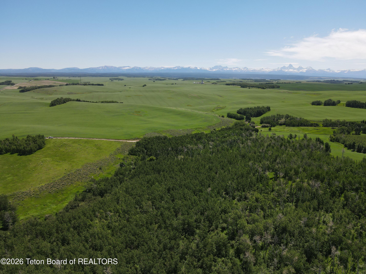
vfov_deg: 56.8
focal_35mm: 24
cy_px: 137
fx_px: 254
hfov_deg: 71.6
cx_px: 183
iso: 100
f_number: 2.8
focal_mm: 4.5
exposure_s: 1/725
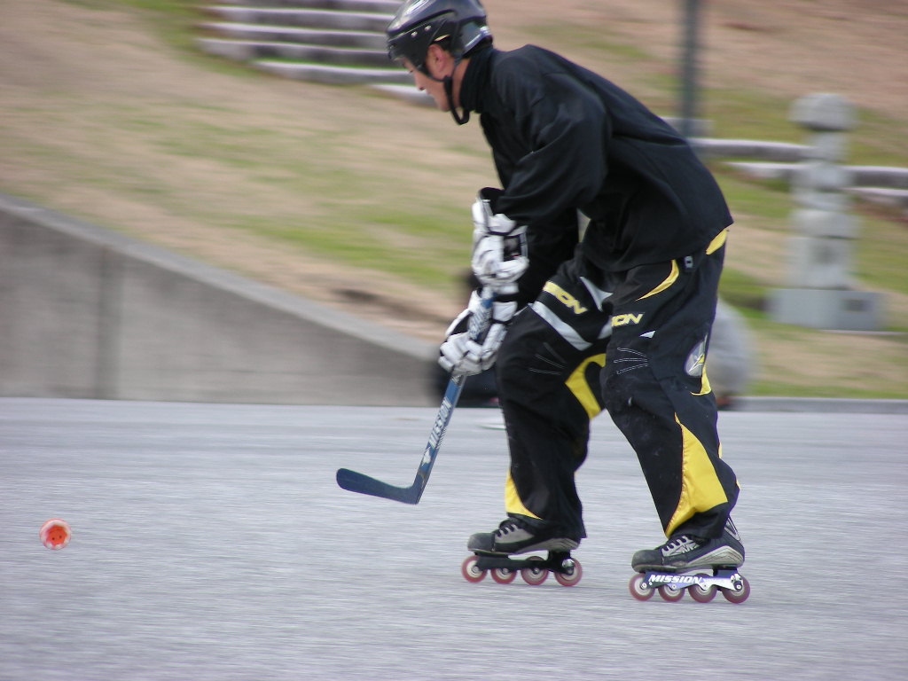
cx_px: 454
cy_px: 340
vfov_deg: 3.9
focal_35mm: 380
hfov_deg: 5.2
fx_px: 9968
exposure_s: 1/72.6
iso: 50
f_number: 3.5
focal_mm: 63.3
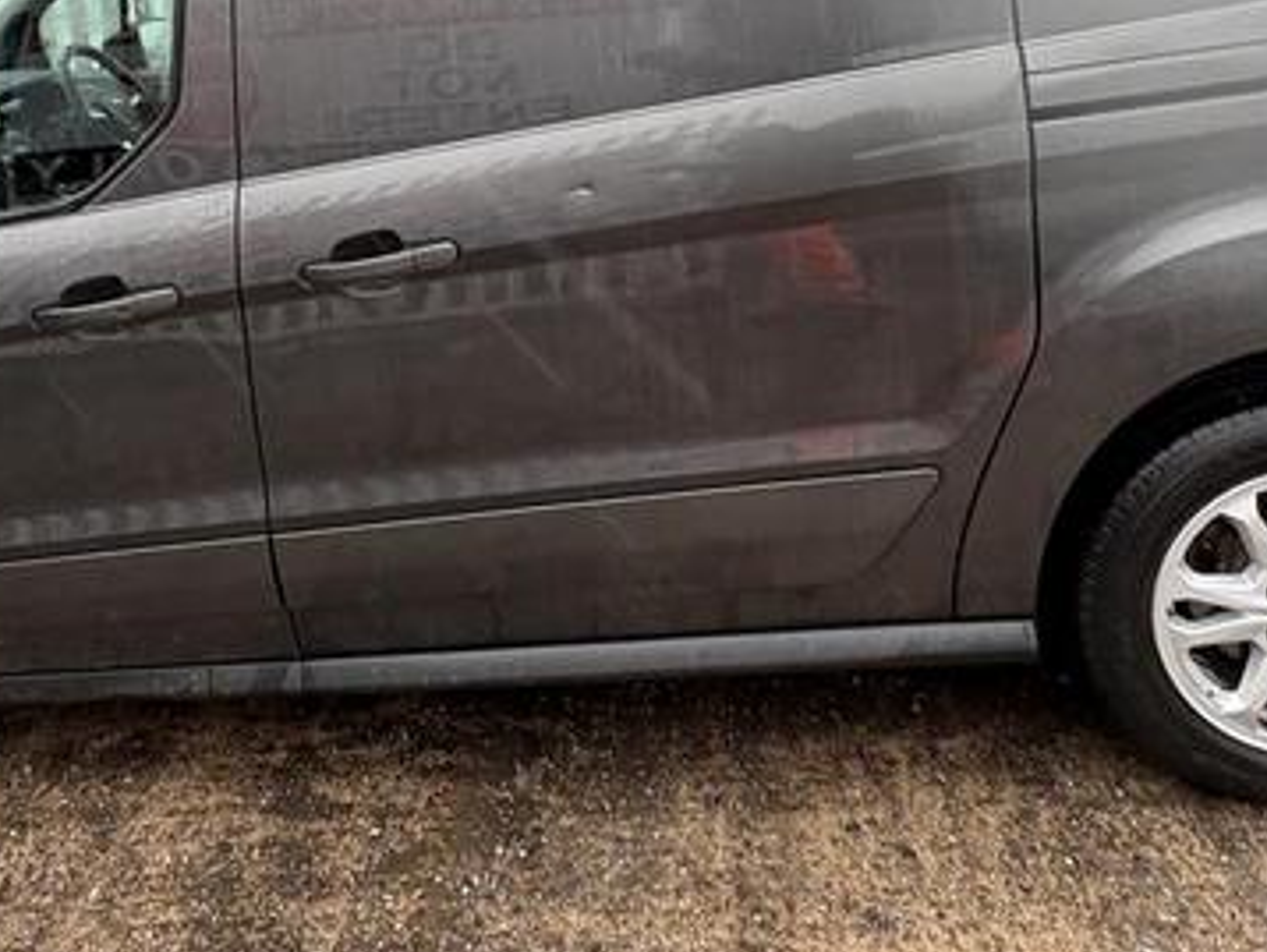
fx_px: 1282
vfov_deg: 37.3
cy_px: 46
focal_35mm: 35
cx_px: 457
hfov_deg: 51.9
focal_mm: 2.22
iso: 64
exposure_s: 1/99
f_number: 2.2
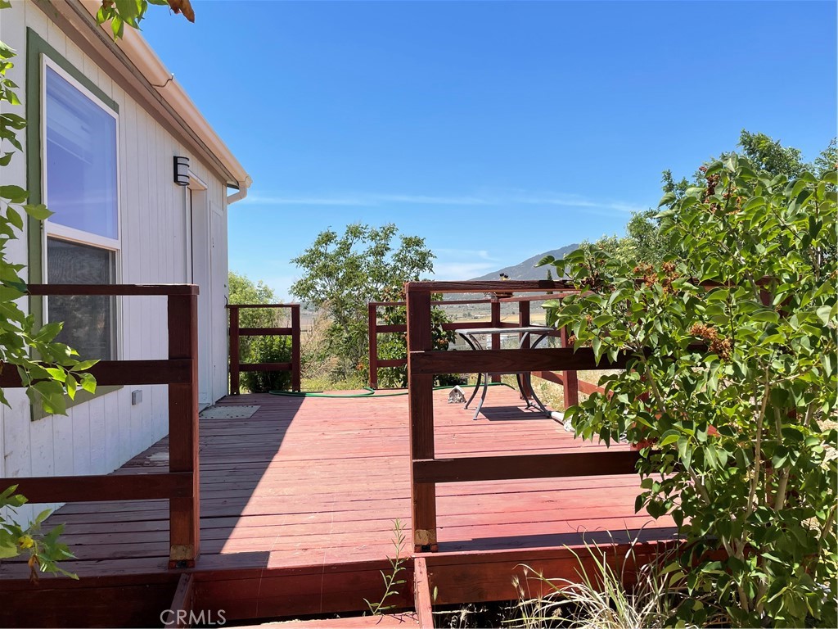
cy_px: 314
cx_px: 419
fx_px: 629
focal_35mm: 26
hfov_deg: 67.3
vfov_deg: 53.1
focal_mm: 4.2
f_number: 1.6
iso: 32
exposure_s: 1/2681
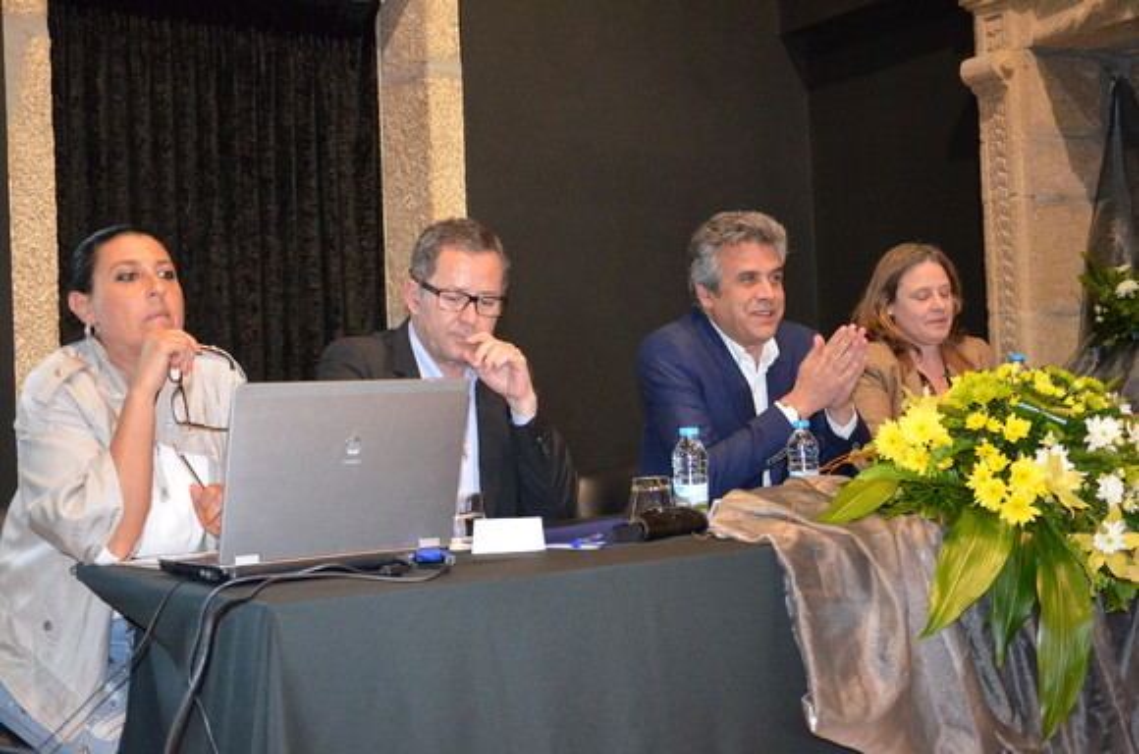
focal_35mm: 45
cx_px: 570
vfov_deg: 29.7
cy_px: 377
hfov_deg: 43.7
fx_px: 1421
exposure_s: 1/60
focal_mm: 30
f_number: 4.2
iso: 3200
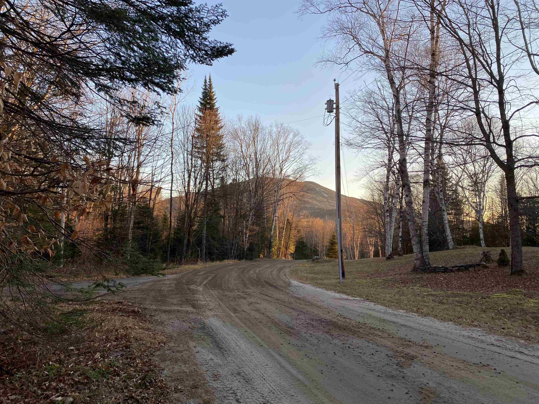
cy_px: 202
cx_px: 270
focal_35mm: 26
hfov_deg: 67.3
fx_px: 405
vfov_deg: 53.1
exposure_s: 1/285
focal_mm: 4.25
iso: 32
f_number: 1.8
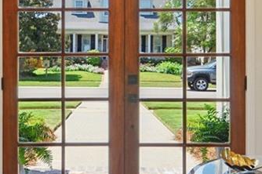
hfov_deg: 40.3
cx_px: 112
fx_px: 356
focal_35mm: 49
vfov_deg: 27.4
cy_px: 63
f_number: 13
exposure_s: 1/160
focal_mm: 16
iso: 800
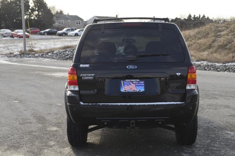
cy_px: 78
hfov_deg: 33.5
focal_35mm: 60
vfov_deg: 22.5
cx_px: 118
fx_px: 391
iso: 200
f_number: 11
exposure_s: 1/100
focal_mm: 40
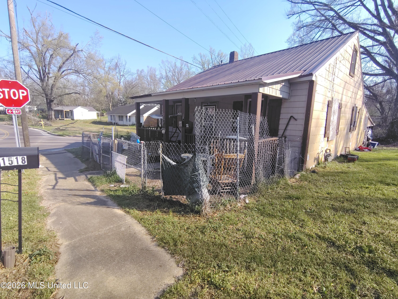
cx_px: 199
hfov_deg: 94.5
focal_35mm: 16
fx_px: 184
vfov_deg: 78.1
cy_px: 150
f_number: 2.2
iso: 100
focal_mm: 2.13
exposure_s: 1/505
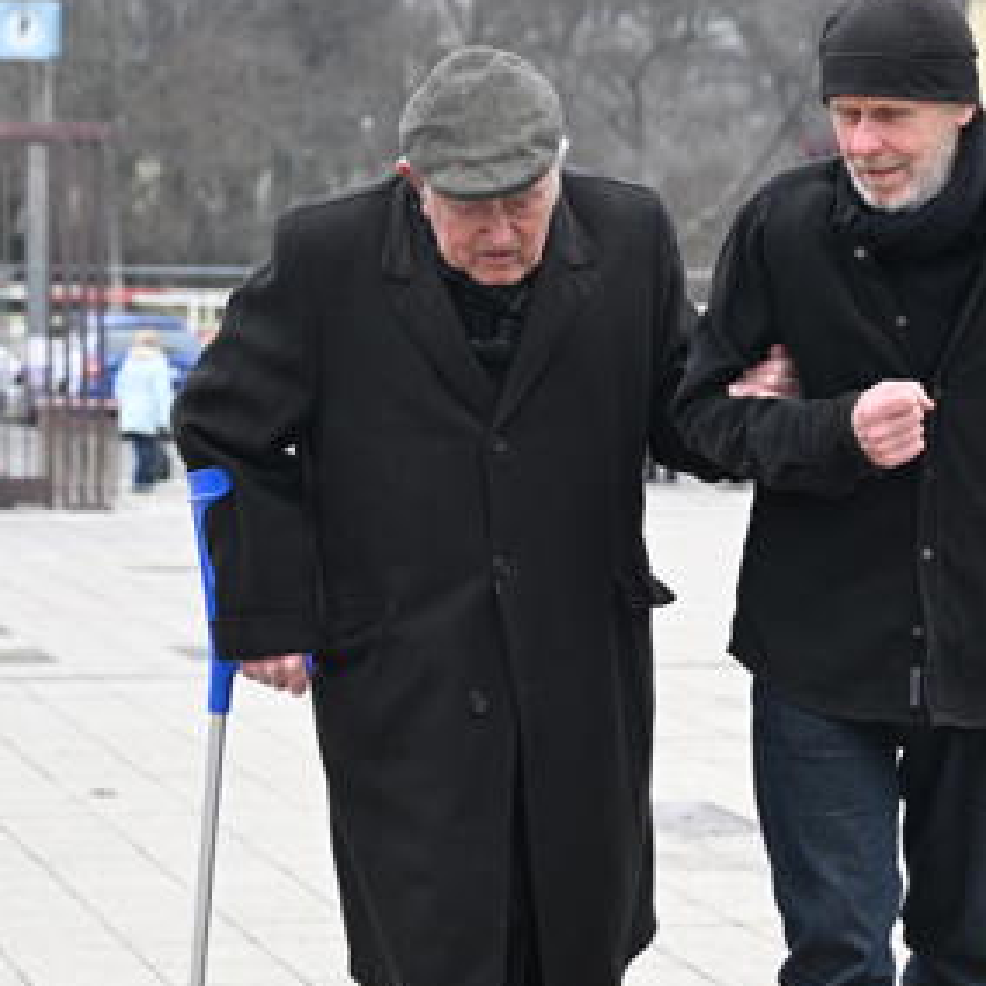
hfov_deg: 13.0
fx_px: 4318
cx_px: 774
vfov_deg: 13.0
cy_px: 615
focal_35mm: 134
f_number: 4.5
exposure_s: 1/800
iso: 1600
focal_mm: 65
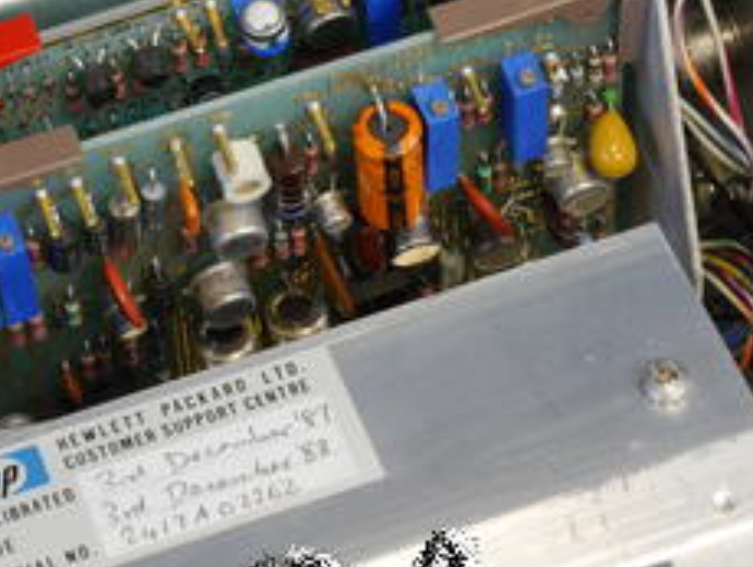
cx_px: 370
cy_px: 223
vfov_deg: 7.8
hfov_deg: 10.3
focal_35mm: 191
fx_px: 4159
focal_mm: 55
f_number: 13
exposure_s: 1/4
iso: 400
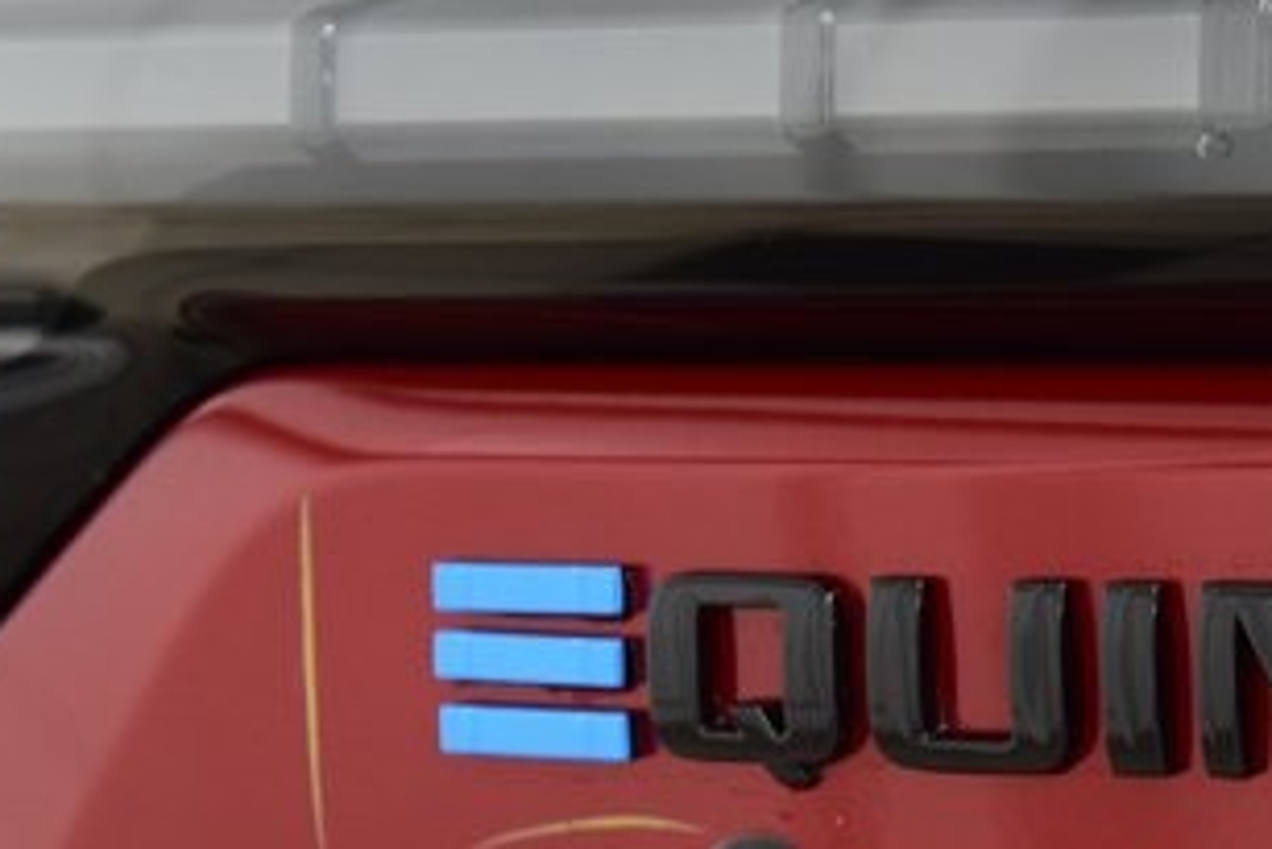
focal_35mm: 219
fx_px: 7741
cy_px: 710
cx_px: 1135
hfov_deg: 9.4
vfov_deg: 6.3
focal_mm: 70
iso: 1600
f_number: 4.5
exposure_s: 1/30
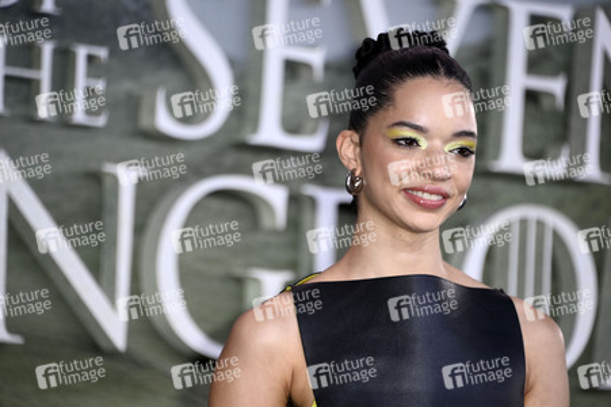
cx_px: 306
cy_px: 204
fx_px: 5088
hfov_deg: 6.9
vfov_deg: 4.6
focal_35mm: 300
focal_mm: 300
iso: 640
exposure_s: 1/250
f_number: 5.6
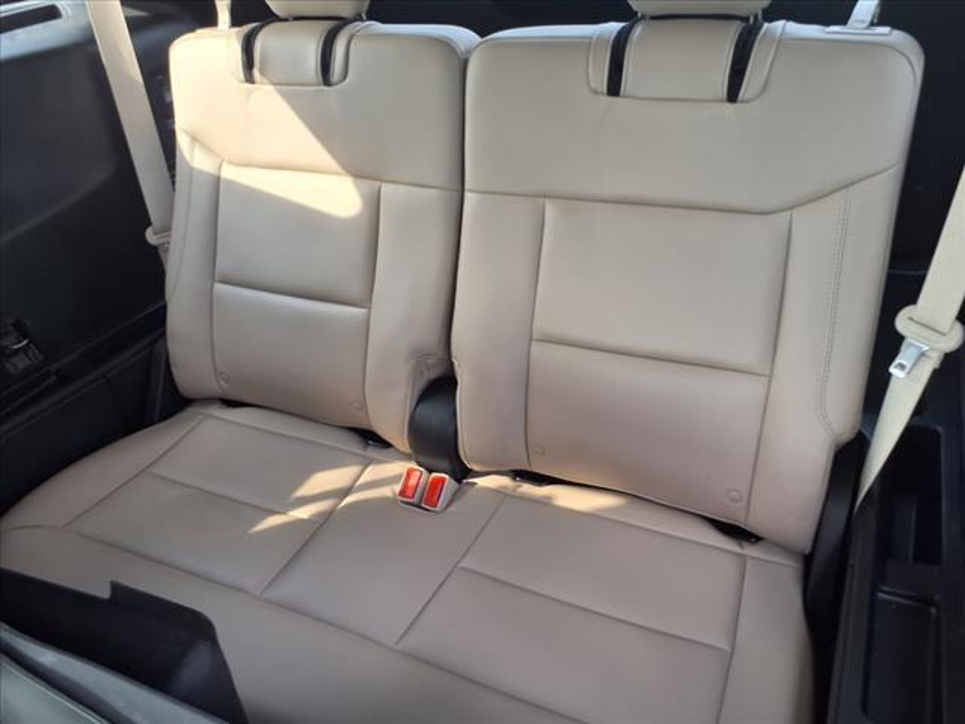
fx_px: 753
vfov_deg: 51.4
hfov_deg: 65.3
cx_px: 482
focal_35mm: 27
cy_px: 362
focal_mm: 3.58
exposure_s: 1/60.2
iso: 40
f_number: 1.9
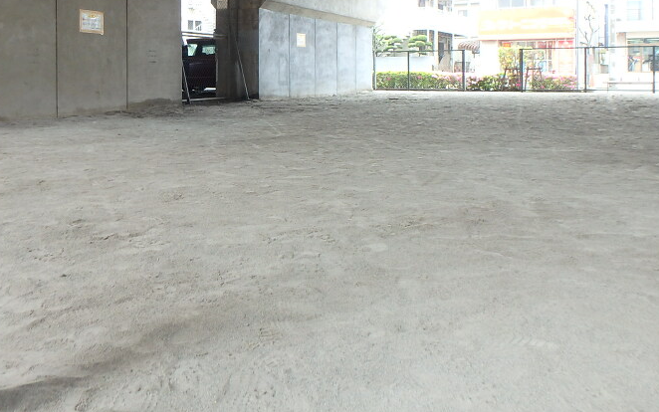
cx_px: 349
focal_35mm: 32
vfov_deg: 38.2
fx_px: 575
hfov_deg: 59.6
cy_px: 94
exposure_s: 1/60
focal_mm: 3.7
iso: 125
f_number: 3.5
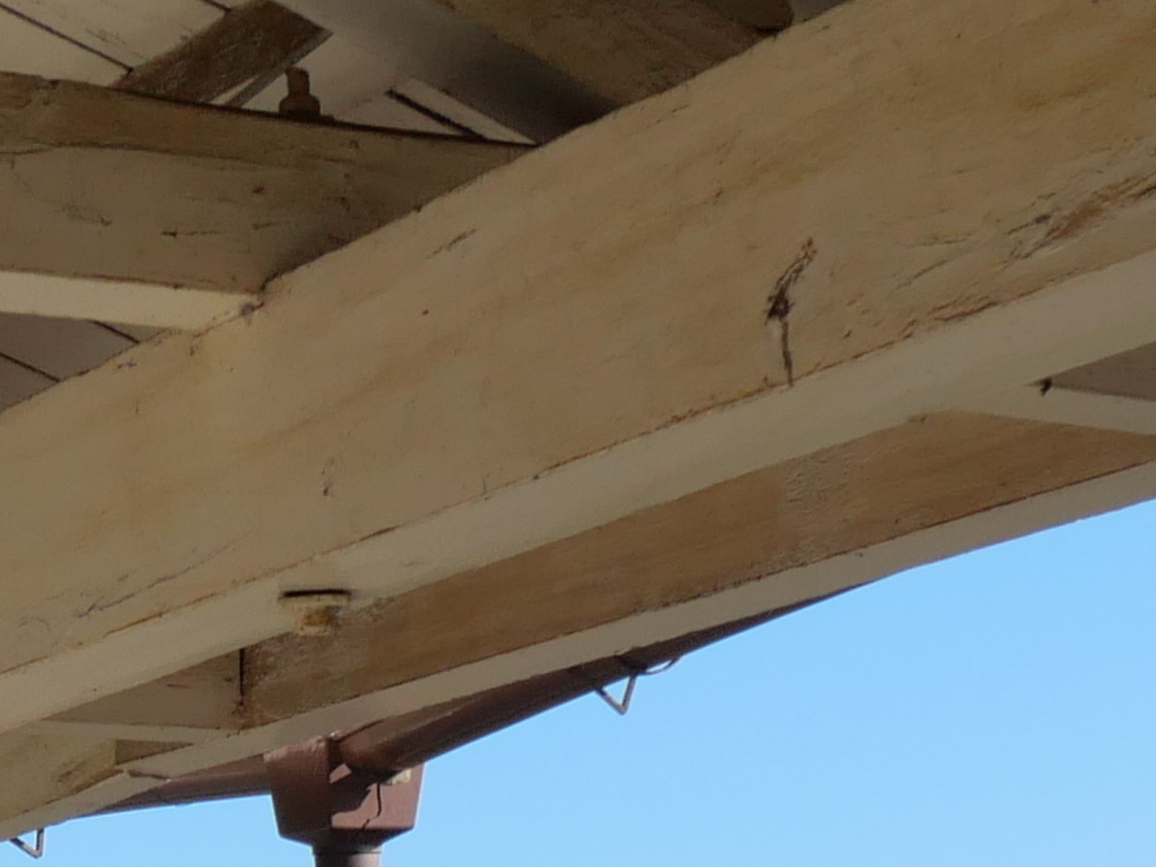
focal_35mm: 142
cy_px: 1539
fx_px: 4742
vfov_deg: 9.9
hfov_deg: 13.5
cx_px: -234
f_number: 8
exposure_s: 1/320
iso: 200
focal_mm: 12
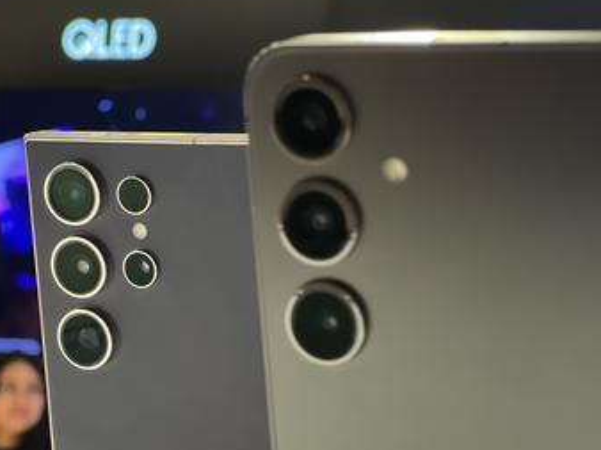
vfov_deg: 13.0
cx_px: 397
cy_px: 284
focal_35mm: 114
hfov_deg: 17.2
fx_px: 1978
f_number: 2.8
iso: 400
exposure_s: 1/40
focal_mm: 9
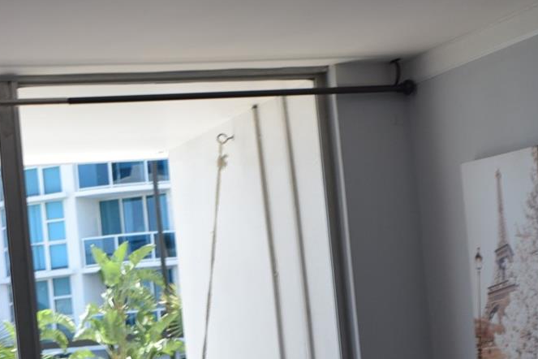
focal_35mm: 112
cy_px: 313
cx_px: 338
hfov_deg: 18.2
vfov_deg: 12.1
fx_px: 1677
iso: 400
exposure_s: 1/200
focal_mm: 31
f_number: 7.1
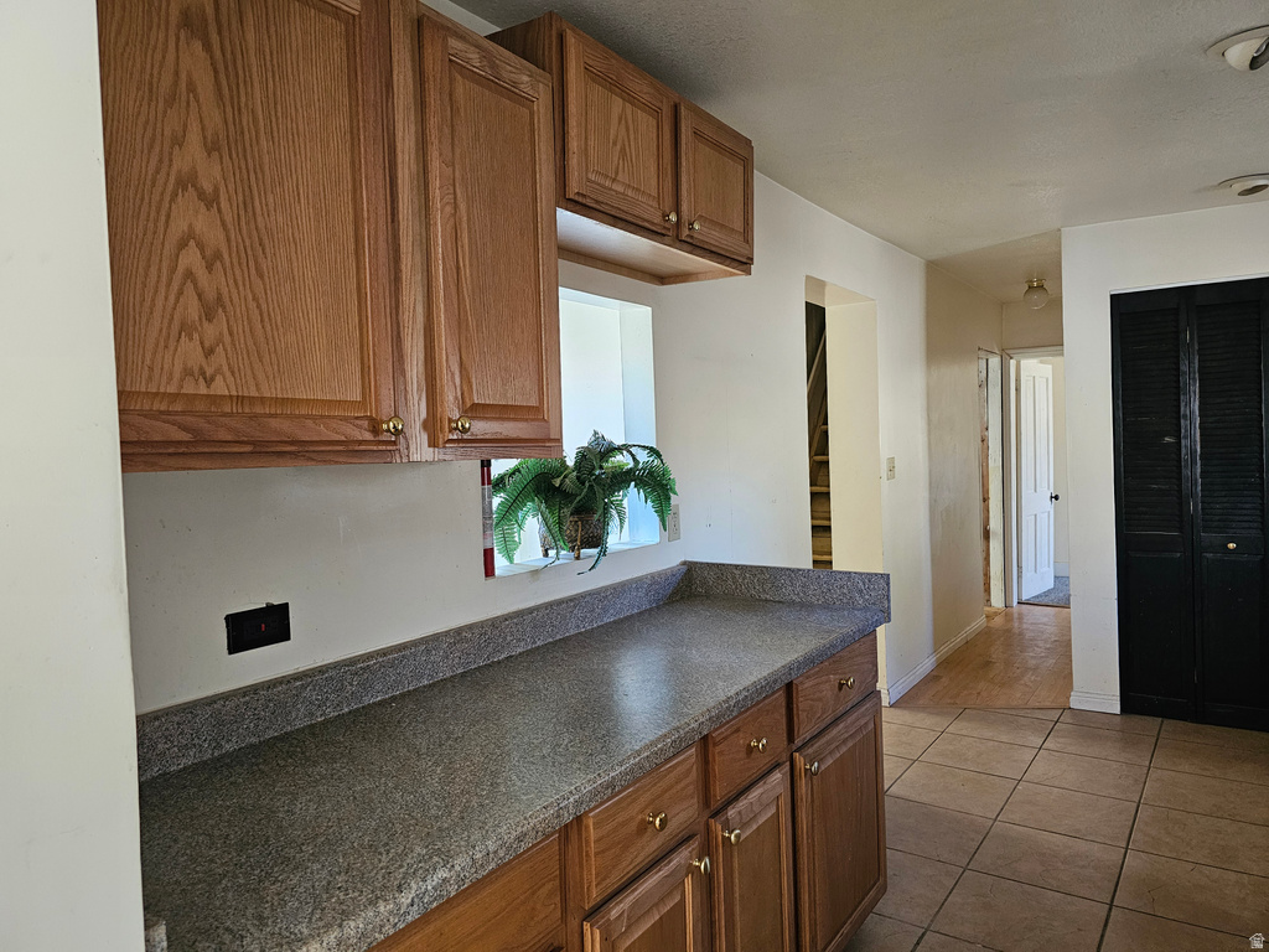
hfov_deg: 73.9
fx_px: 843
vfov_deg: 58.9
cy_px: 476
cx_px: 634
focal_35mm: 23
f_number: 1.7
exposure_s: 1/120
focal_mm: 6.3
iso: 640
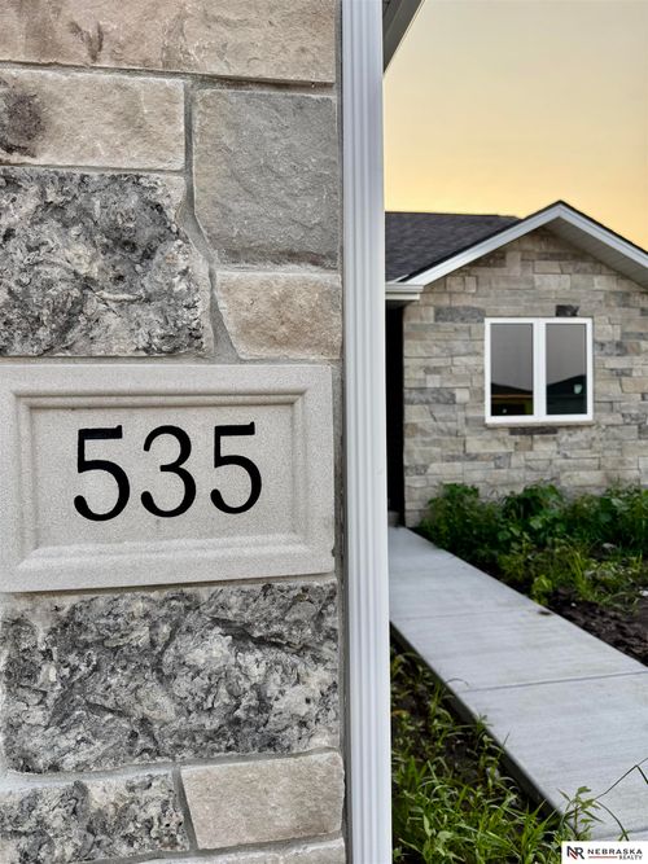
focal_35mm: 24
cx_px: 324
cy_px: 432
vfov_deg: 71.6
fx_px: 599
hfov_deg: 56.8
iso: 100
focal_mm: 6.76
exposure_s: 1/440
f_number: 1.78
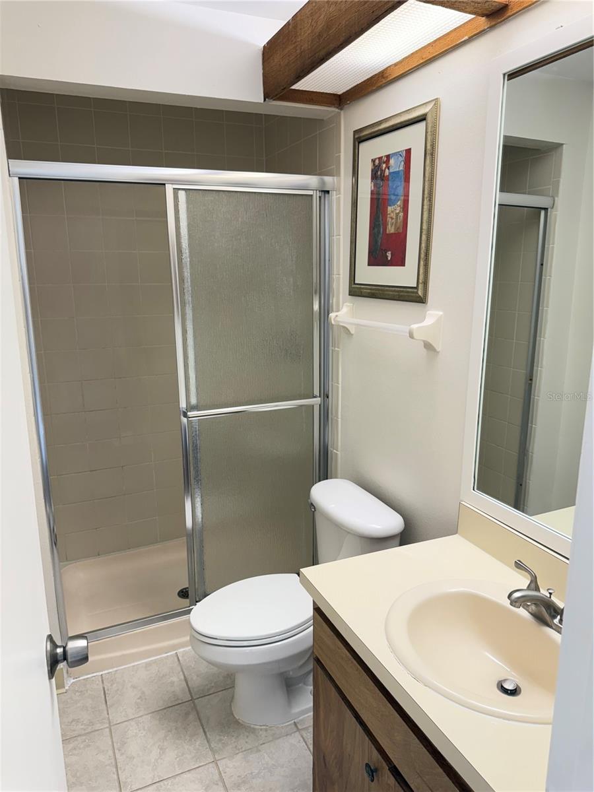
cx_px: 297
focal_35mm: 24
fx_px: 549
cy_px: 396
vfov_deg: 71.6
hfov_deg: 56.8
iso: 100
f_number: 1.78
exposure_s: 1/60
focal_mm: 6.76
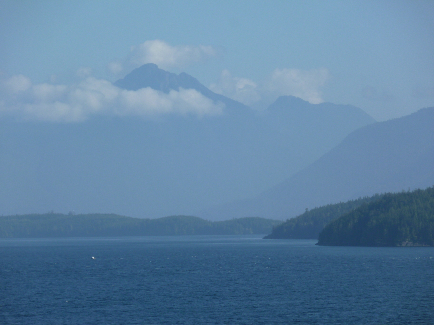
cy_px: 162
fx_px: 2307
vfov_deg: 8.1
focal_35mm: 184
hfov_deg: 10.7
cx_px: 217
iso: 80
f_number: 5.9
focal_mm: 33
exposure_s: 1/320
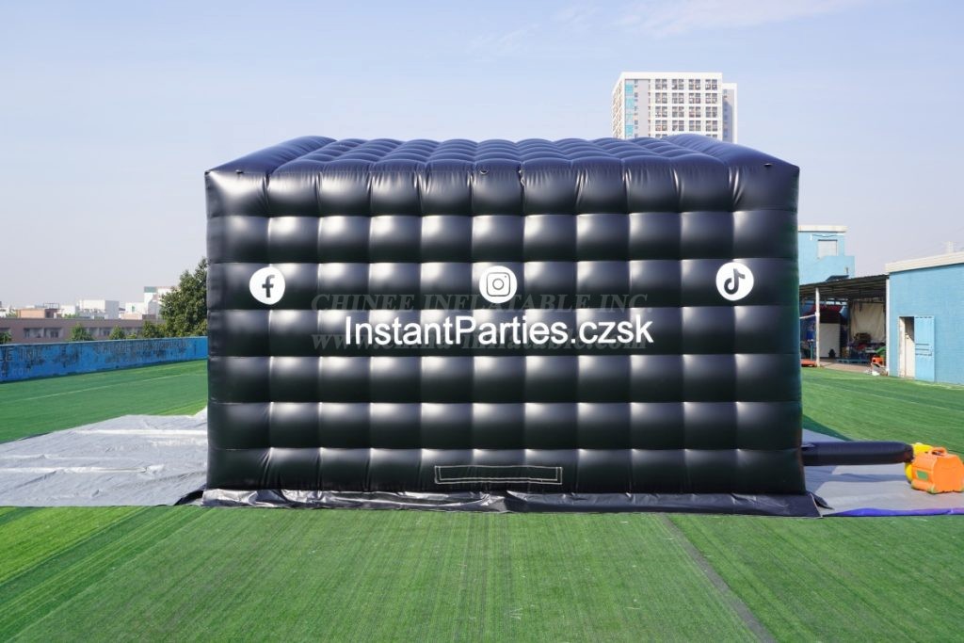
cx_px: 482
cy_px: 322
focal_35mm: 24
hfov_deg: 73.7
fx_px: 643
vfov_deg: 53.1
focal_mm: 16
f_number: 9
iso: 100
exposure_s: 1/125
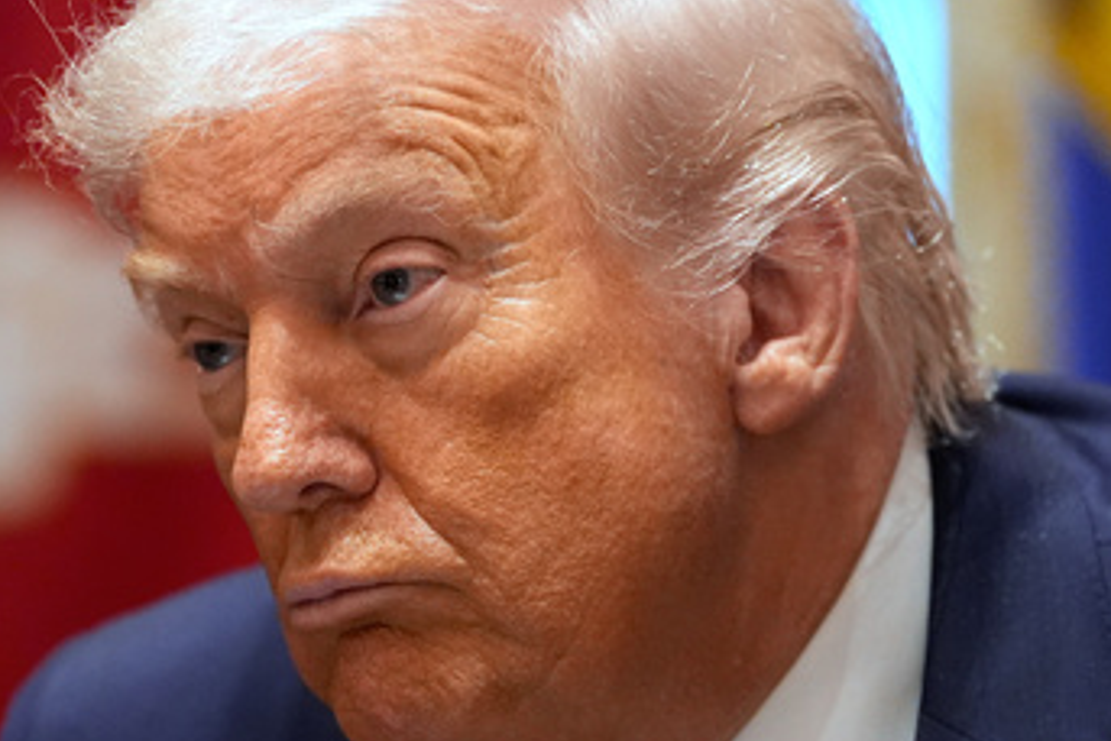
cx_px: 376
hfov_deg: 4.6
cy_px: 385
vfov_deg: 3.1
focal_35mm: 448
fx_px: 13831
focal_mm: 200
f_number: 2.8
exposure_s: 1/250
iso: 4000
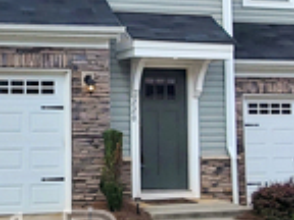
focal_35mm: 72
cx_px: 24
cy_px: 55
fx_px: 612
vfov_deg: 20.3
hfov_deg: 26.1
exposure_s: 1/873
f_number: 2.2
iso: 50
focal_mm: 1.8
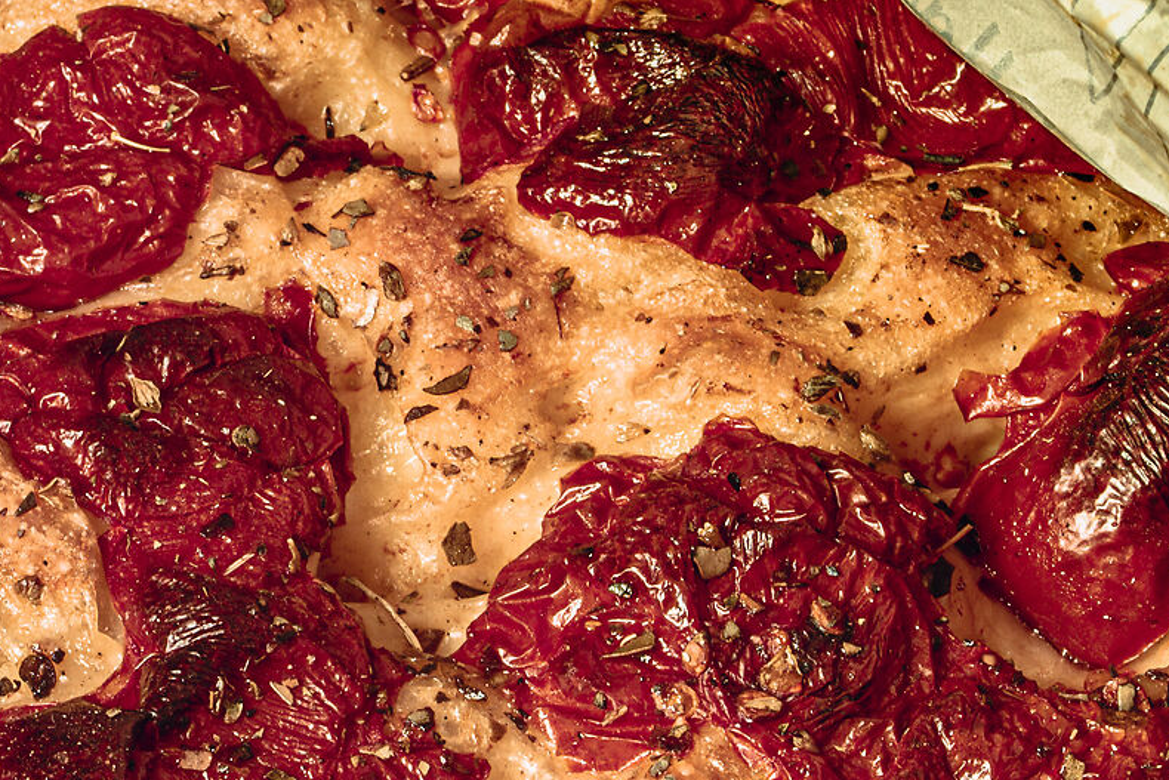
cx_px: -146
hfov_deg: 6.4
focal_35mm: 319
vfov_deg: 4.3
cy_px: 284
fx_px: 10360
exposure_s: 2.5
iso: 100
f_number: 25
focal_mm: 105
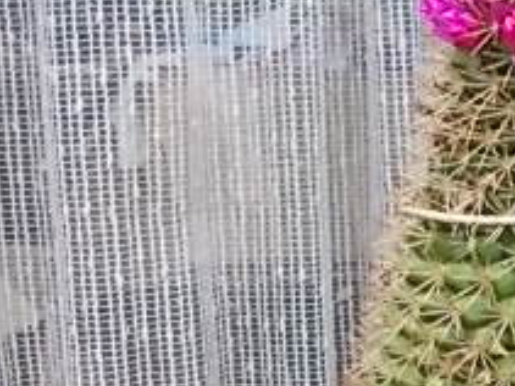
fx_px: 1353
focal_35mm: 91
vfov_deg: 15.8
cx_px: 520
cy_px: 418
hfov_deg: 20.8
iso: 80
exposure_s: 1/40
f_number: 3.4
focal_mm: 5.3
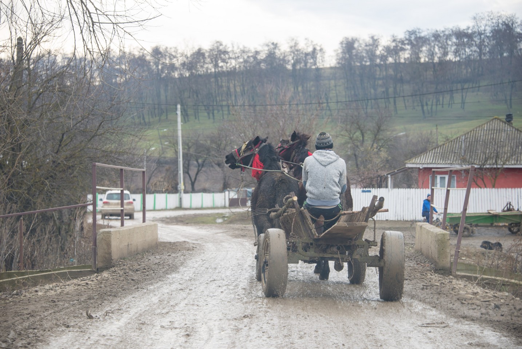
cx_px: 261
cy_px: 174
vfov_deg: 13.7
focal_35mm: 100
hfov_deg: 20.4
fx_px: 1451
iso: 560
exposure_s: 1/250
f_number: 5.3
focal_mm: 100
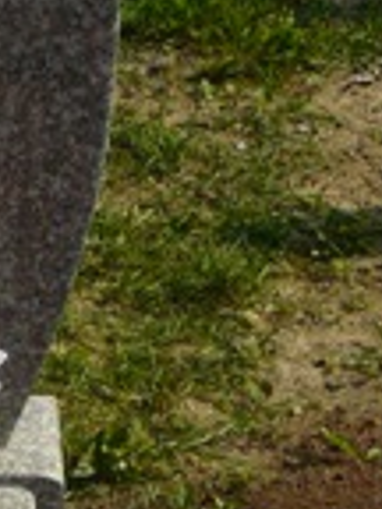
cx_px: -410
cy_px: 820
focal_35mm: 160
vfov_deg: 11.7
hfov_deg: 8.7
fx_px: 2354
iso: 100
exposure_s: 1/400
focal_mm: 6
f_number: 6.3
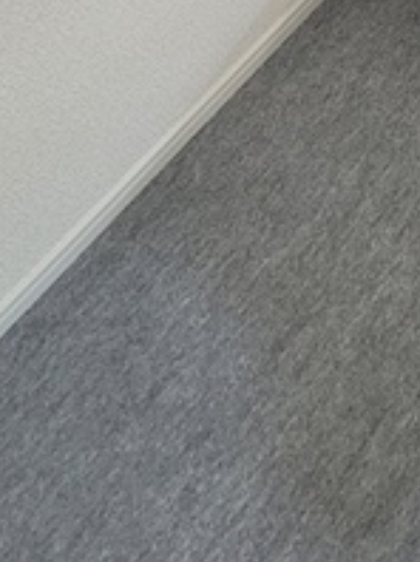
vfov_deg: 24.6
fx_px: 746
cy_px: -380
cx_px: 549
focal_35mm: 46
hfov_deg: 26.5
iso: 400
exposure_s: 1/50
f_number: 2.2
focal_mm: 2.2
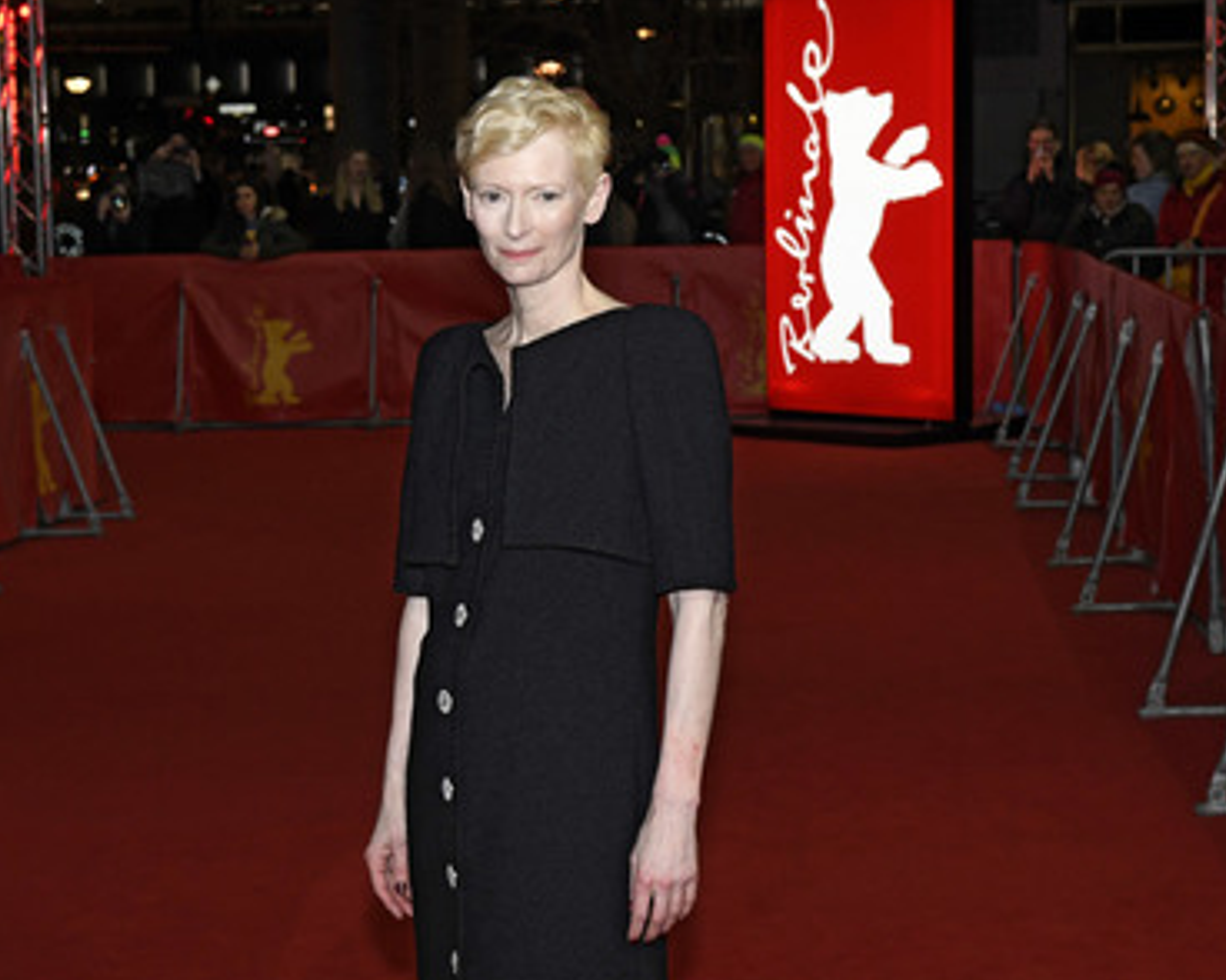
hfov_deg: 27.5
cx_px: 525
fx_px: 2502
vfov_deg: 22.1
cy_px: 490
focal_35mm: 69
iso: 1600
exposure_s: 1/200
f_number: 6.3
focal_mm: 40
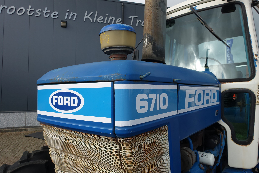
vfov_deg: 51.3
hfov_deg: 71.5
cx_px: 127
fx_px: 180
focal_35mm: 25
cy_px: 85
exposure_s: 1/200
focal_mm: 8.8
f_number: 5.6
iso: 125
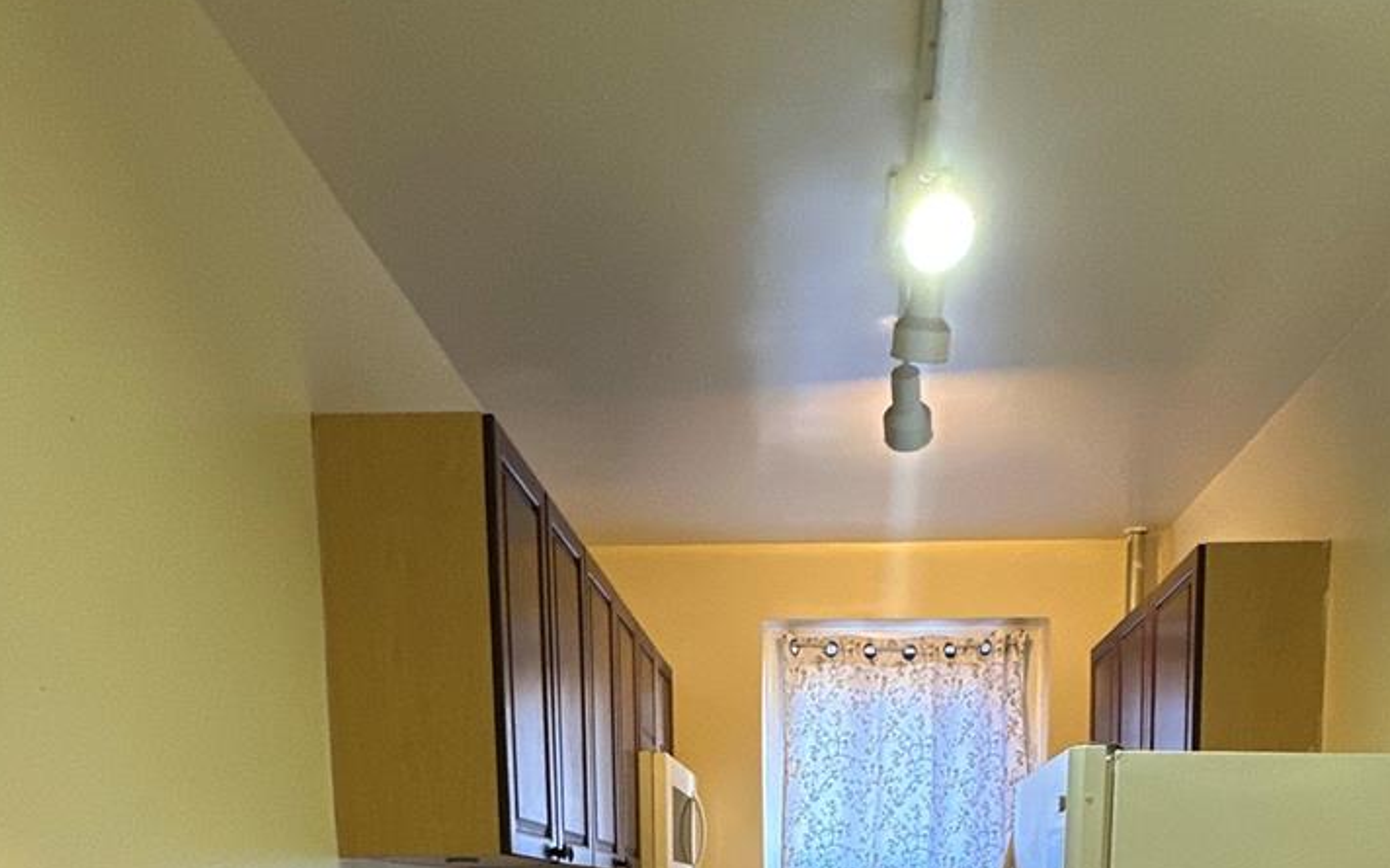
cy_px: 1067
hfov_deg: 59.3
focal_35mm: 32
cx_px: 820
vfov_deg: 32.0
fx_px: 1212
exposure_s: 1/60
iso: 320
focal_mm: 2.22
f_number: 2.2
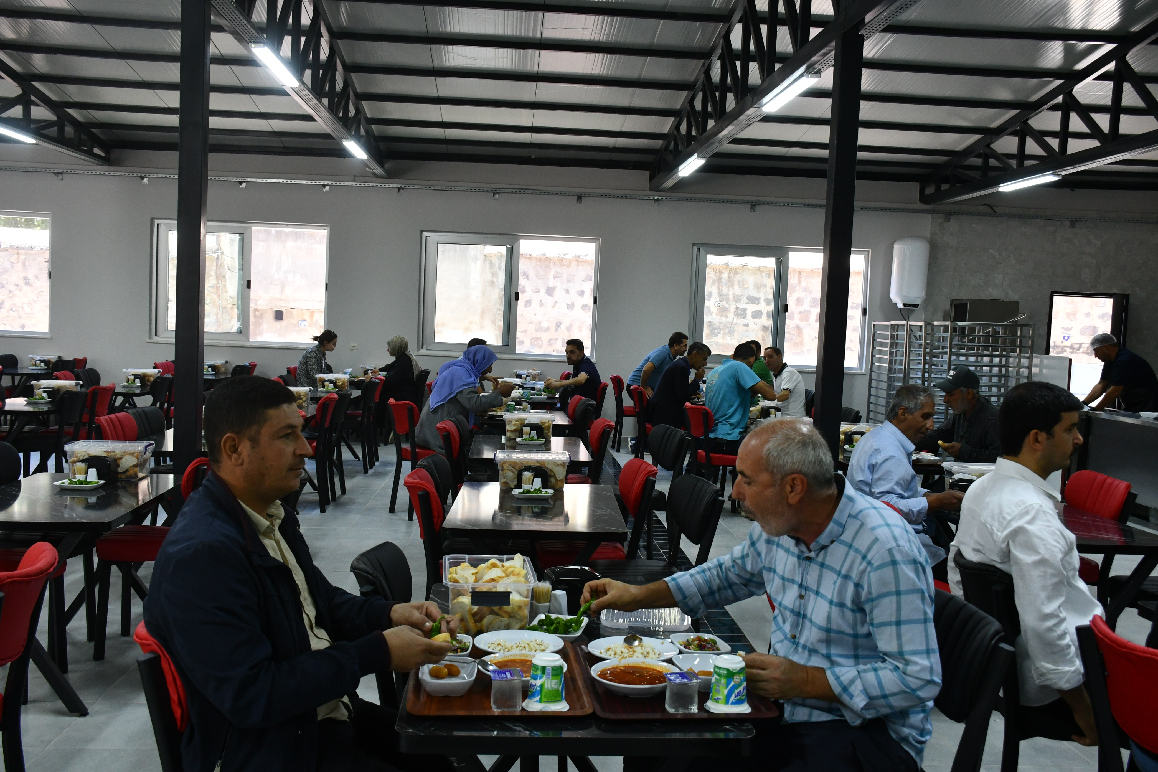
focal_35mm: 34
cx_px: 579
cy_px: 386
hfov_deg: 55.8
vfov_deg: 38.9
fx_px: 1094
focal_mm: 23
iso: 1250
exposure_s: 1/160
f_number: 6.3
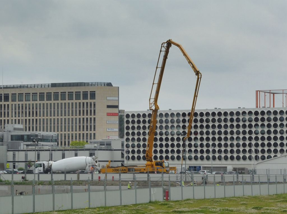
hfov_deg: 14.4
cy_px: 107
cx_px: 144
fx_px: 1134
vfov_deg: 10.8
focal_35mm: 137
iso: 100
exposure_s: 1/400
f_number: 7.1
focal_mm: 24.4
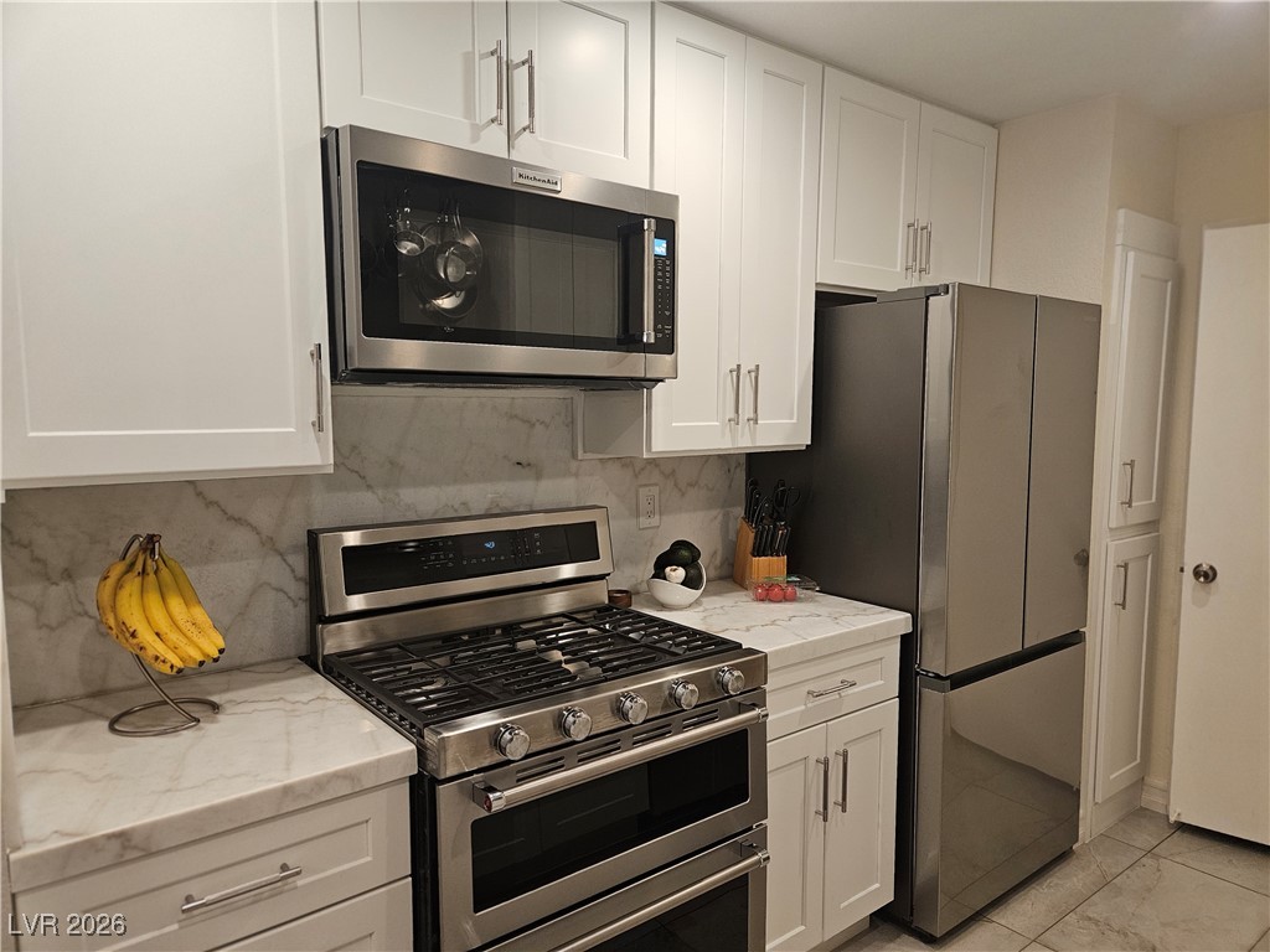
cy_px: 476
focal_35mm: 23
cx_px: 635
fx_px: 844
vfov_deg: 58.9
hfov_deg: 73.9
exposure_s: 1/120
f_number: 1.8
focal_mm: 5.4
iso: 400
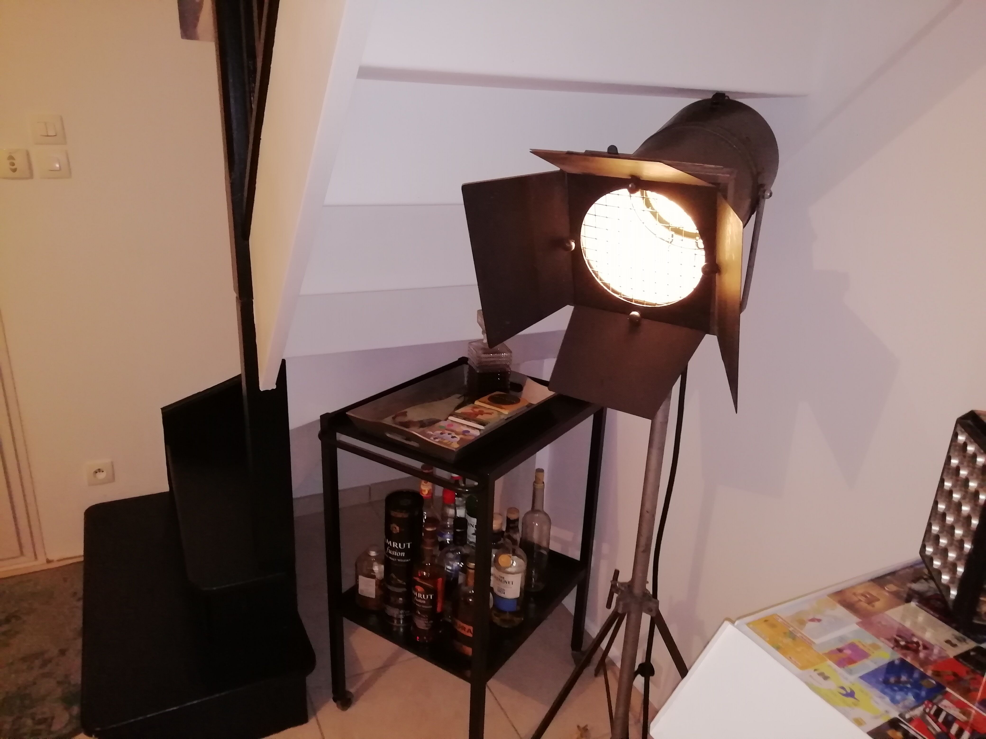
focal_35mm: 26
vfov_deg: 53.1
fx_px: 741
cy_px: 370
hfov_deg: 67.3
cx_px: 493
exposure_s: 1/25
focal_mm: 3.21
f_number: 2.2
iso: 320
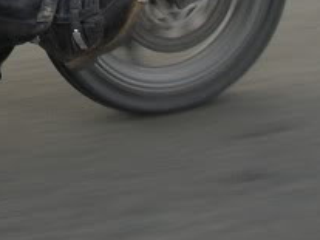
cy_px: -220
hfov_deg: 12.8
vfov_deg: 9.5
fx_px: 1358
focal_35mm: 147
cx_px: -153
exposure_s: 1/250
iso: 50
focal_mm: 6.3
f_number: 3.3
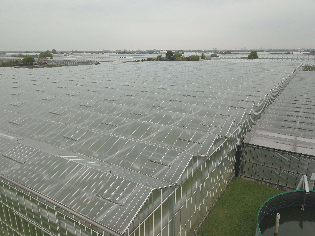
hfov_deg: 67.3
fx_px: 237
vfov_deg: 53.1
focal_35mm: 26
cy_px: 118
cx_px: 158
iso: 100
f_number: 2.2
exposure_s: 1/438
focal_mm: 4.73
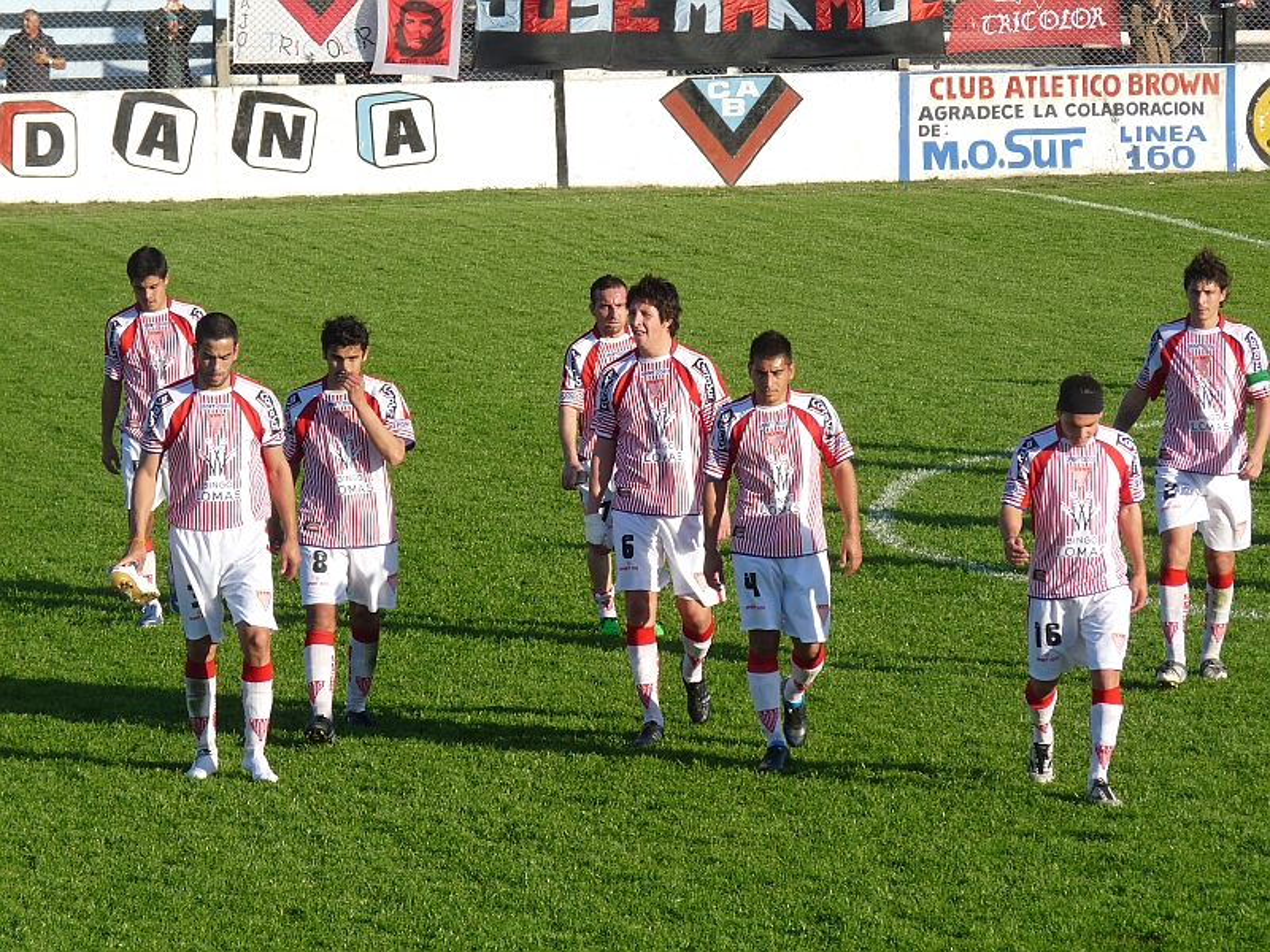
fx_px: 7815
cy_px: 476
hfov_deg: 9.3
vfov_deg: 7.0
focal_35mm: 213
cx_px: 635
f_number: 5.6
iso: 100
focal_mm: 37.8
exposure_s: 1/400
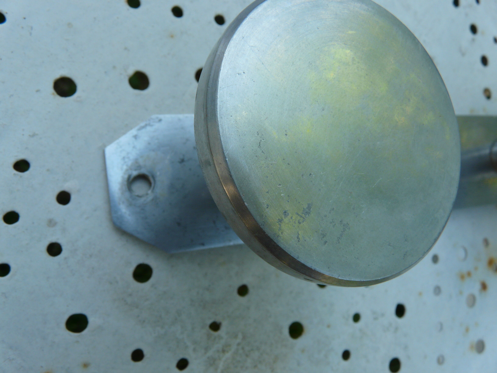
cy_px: 186
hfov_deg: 63.4
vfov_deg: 49.7
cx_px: 248
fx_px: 402
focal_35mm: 28
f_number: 4
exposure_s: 1/125
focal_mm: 4.6
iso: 100
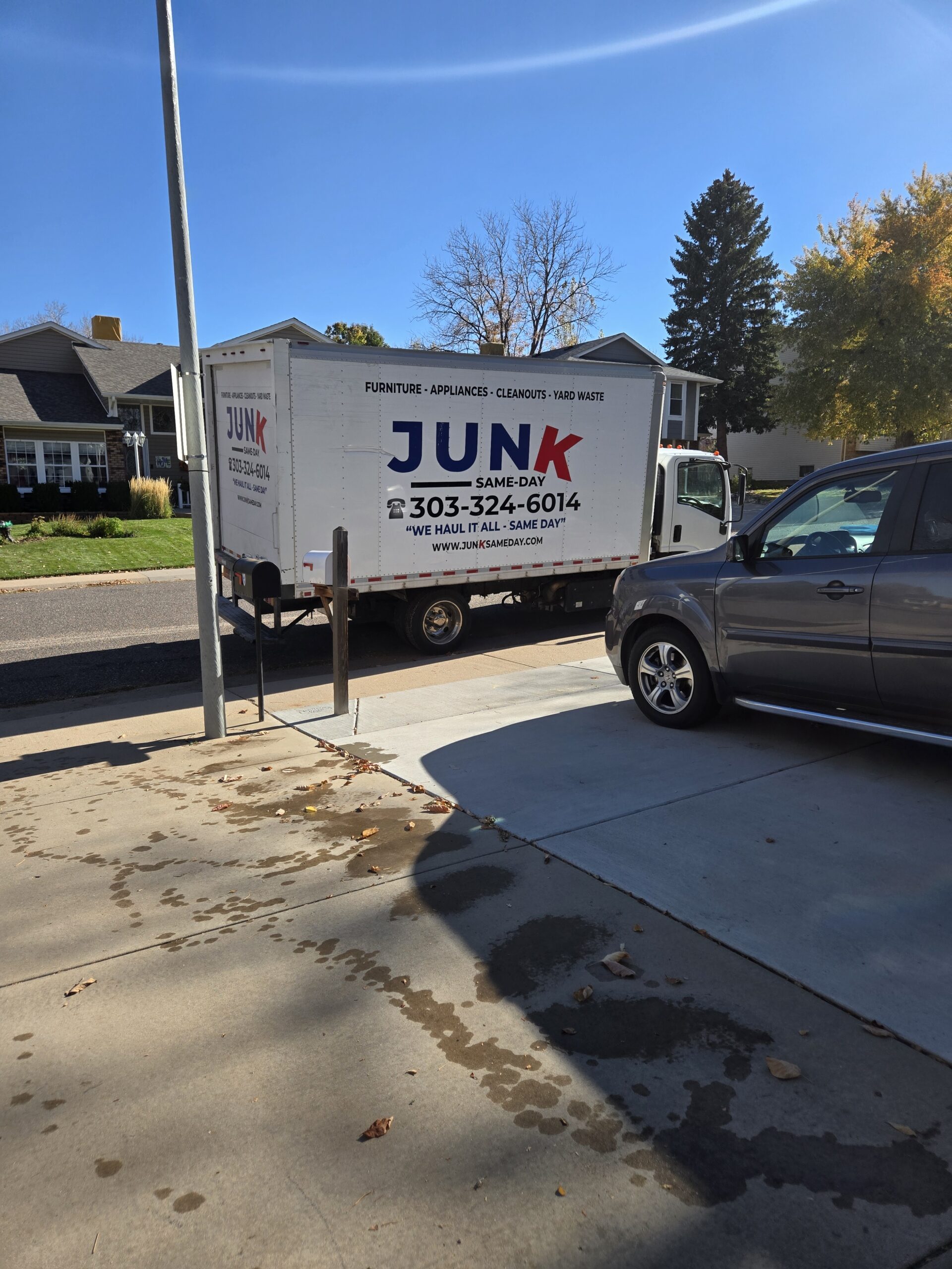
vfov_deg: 73.9
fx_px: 843
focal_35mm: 23
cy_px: 634
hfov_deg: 58.9
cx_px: 476
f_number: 1.8
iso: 50
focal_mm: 5.4
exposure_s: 1/2921
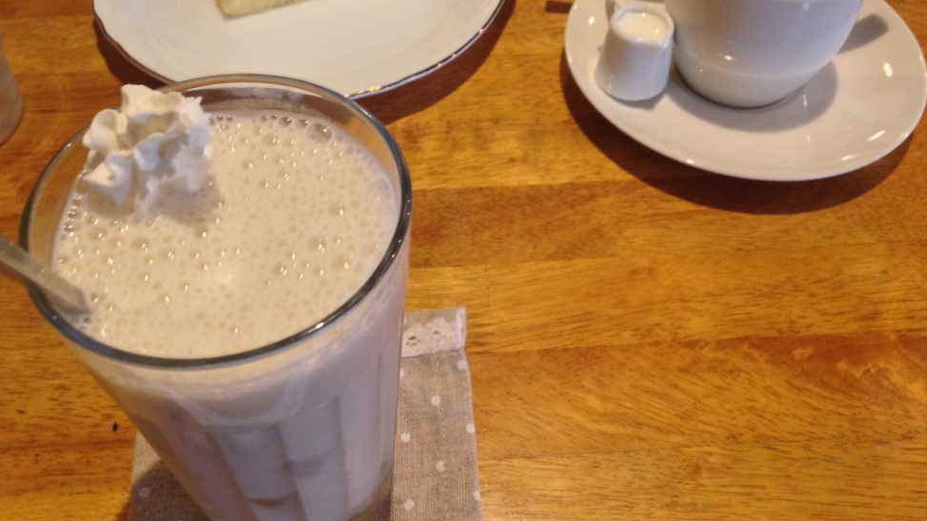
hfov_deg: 52.8
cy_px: 195
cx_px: 466
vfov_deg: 31.1
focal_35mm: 38
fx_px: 934
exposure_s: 1/20
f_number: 2.4
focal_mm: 4.12
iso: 200
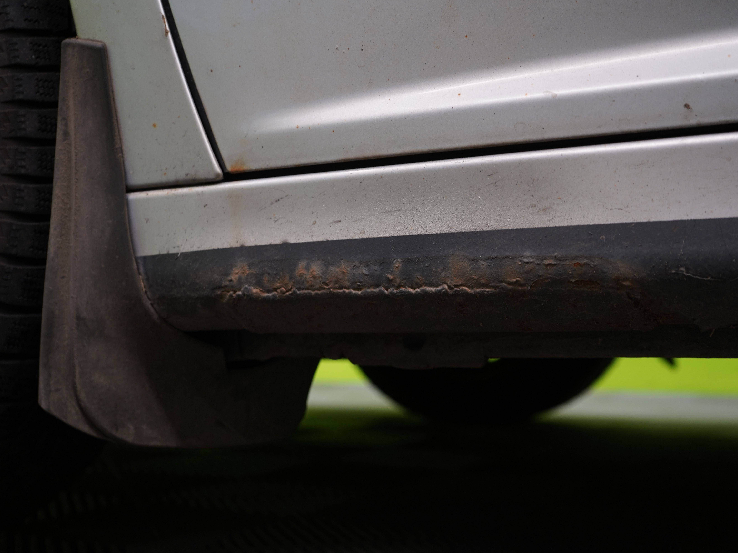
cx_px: 391
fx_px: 1066
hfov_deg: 38.2
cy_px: 276
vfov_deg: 29.1
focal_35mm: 50
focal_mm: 46
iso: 500
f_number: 5.6
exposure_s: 1/20
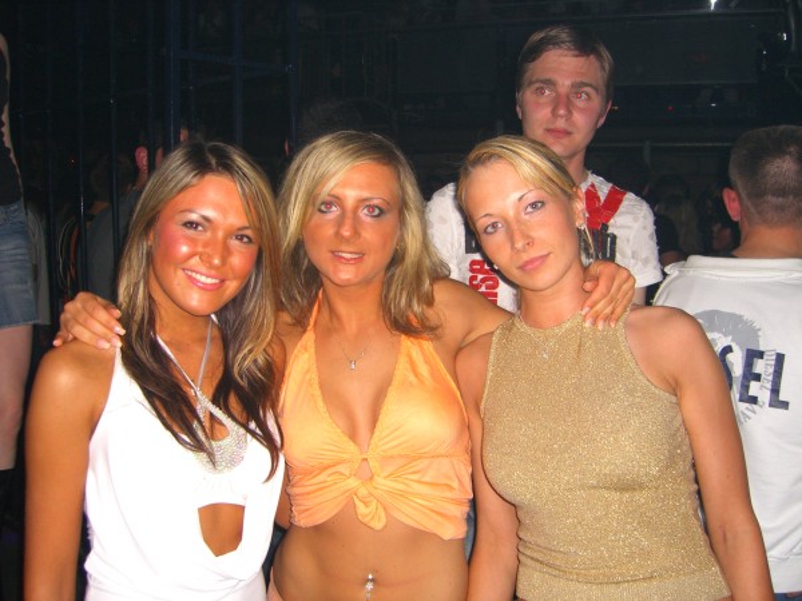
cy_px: 300
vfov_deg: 37.7
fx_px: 880
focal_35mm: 38
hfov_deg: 49.0
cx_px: 401
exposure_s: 1/60
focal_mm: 7.9
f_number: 2.8
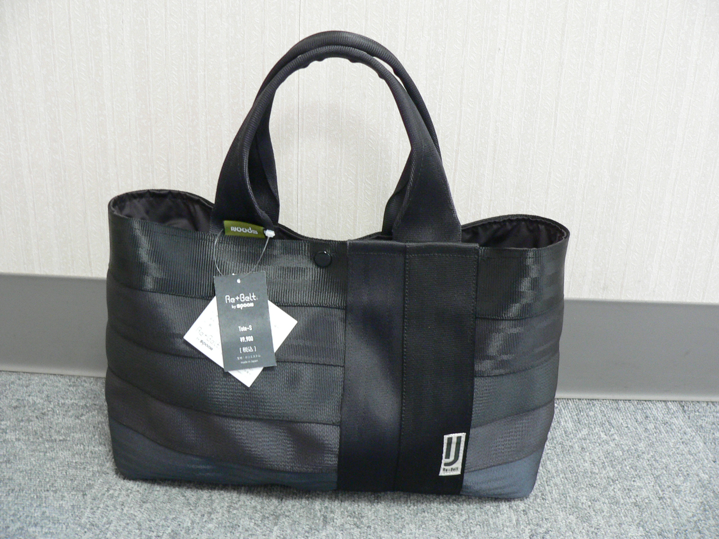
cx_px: 360
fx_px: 748
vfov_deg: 39.7
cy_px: 270
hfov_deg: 51.4
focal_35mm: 36
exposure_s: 1/8
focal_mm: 6
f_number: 2.8
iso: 200
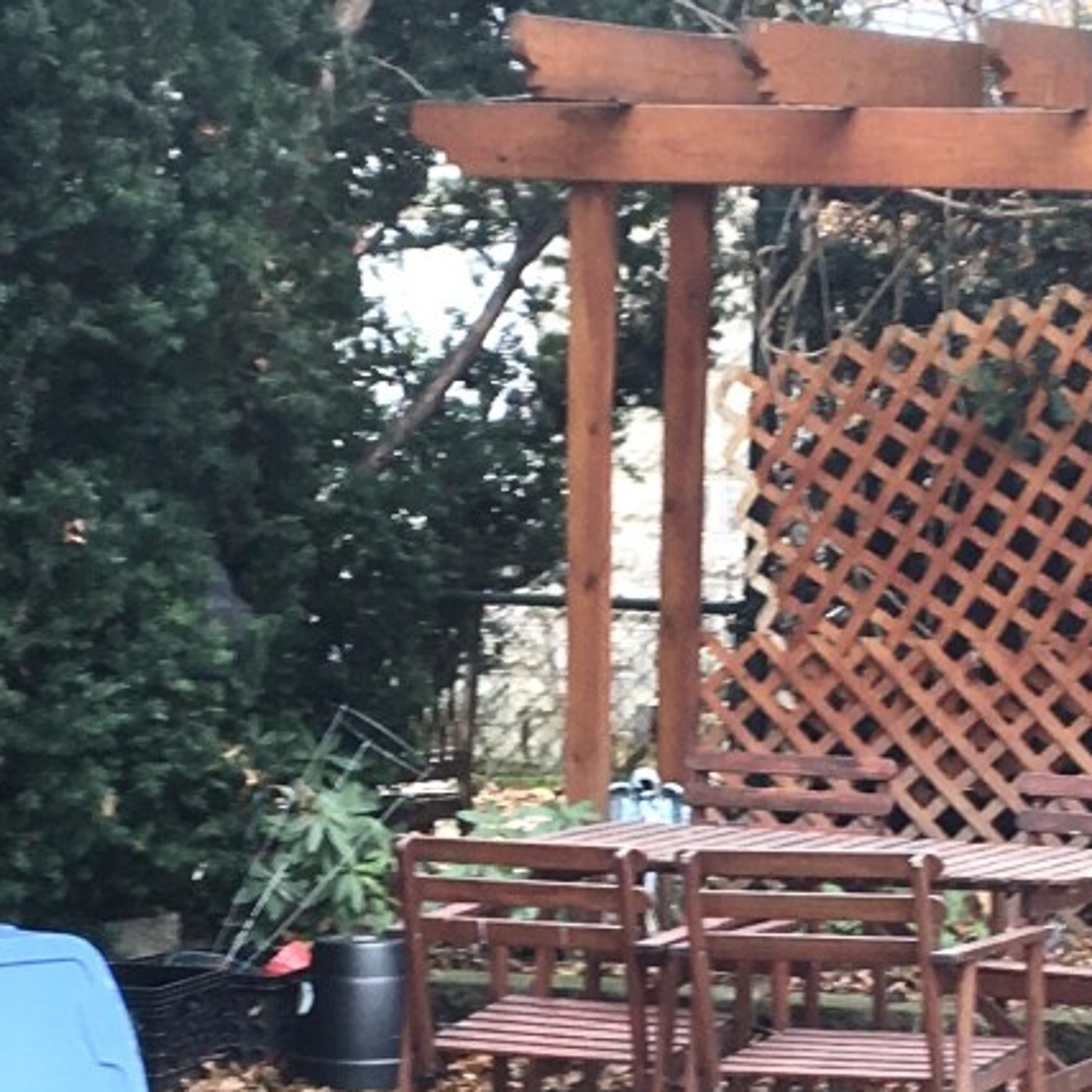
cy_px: 872
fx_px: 4390
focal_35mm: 123
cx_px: 742
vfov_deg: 14.1
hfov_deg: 14.2
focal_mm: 4.15
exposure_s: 1/40
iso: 25
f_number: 2.2
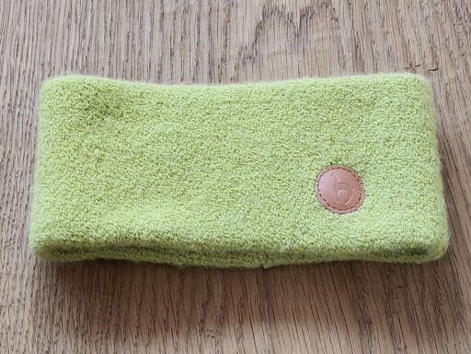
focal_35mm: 24
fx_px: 327
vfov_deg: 56.8
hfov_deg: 71.6
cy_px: 177
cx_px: 236
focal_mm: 5
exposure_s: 1/33
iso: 640
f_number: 1.8
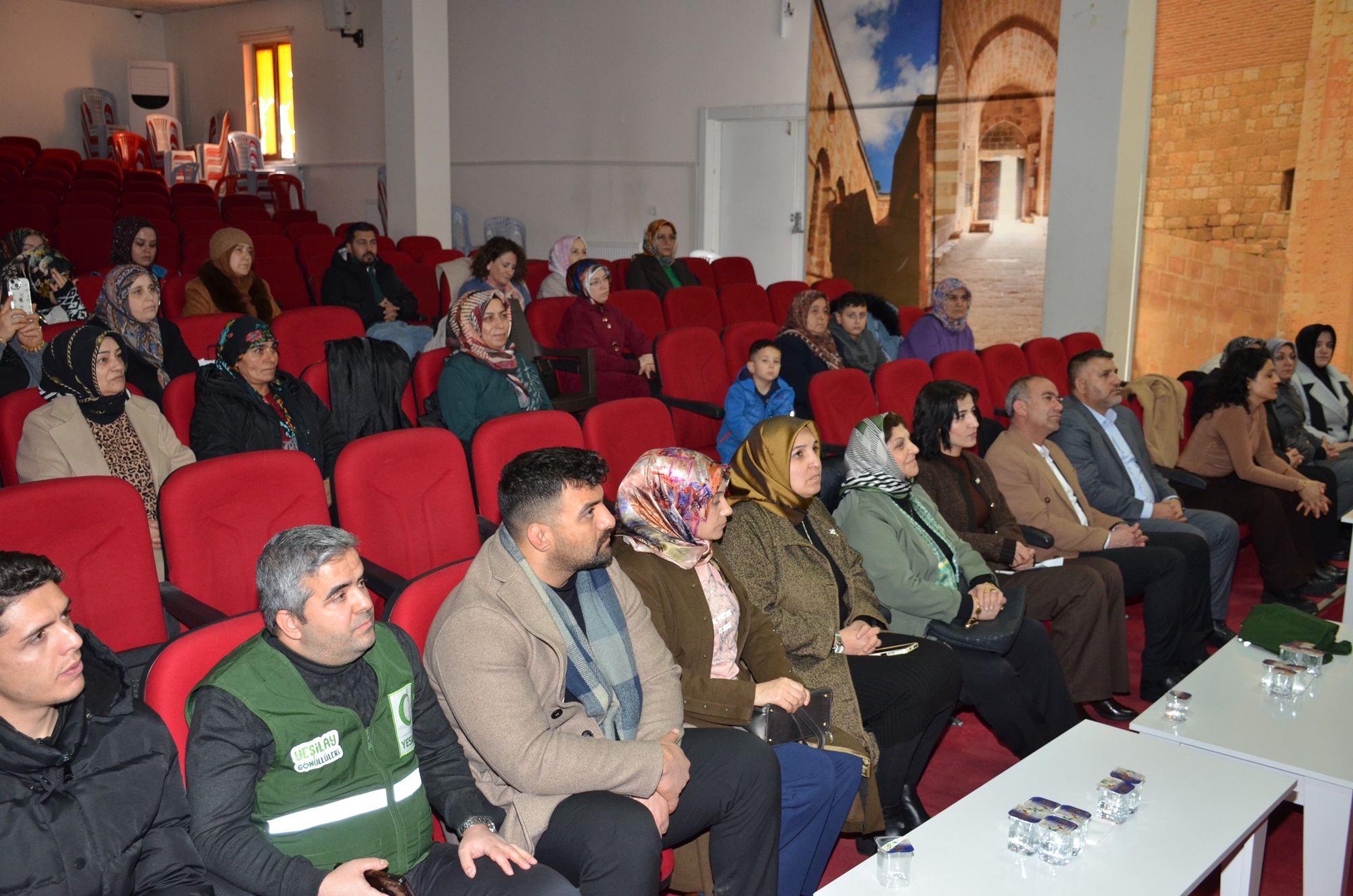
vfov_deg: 36.7
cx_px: 676
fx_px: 1350
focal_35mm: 36
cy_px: 448
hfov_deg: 53.2
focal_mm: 24
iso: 800
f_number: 4
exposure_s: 1/60
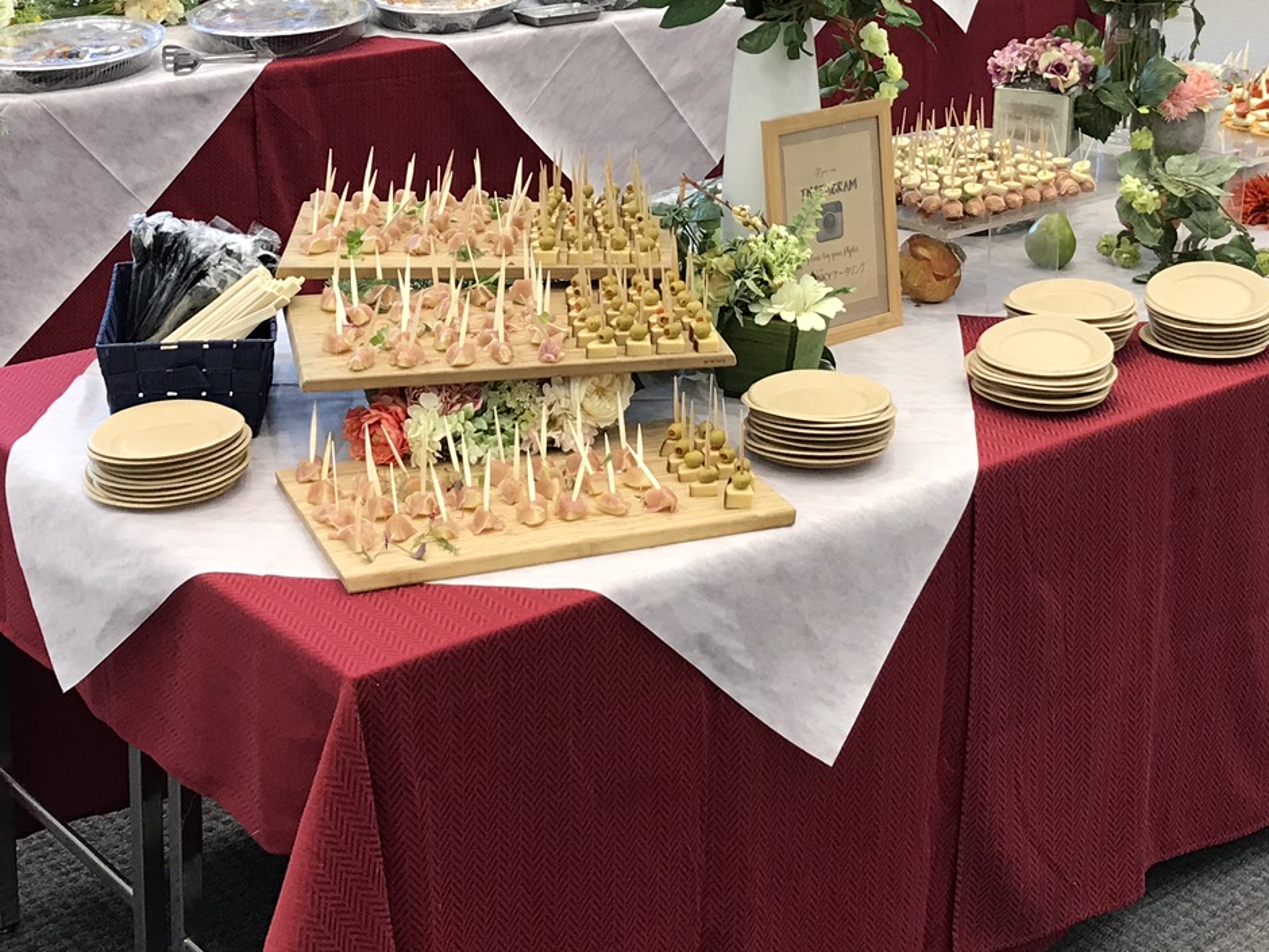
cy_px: 243
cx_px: 680
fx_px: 2236
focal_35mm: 61
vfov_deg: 23.8
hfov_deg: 31.7
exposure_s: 1/40
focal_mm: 3.99
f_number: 1.8
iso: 25
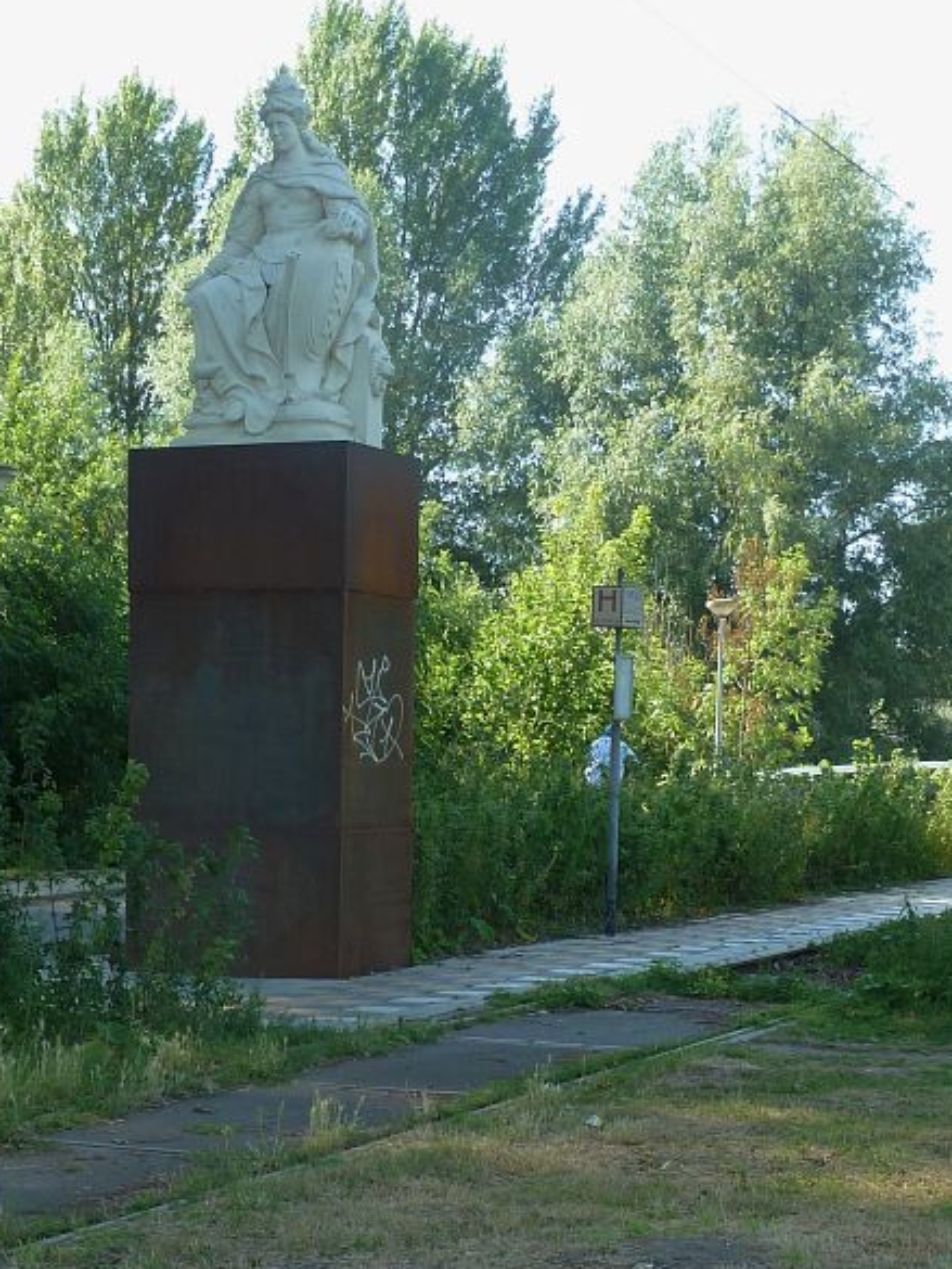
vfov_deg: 27.1
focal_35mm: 70
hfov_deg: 20.9
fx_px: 2566
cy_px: 1046
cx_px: 284
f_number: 3.6
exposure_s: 1/80
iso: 80
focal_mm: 6.5
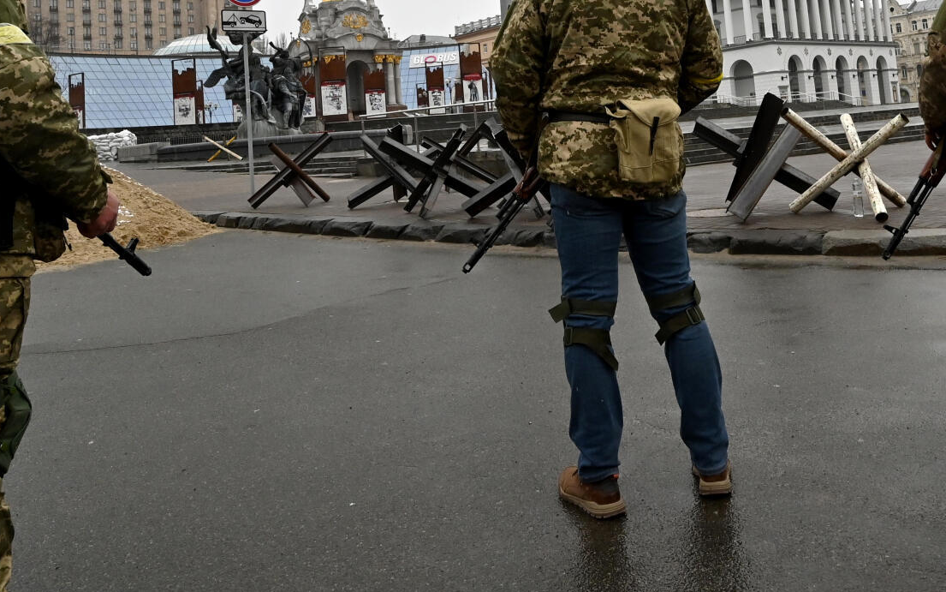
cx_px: 604
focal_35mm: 32
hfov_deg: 58.7
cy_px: 56
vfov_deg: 36.9
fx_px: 825
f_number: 10
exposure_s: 1/320
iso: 800
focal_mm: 14
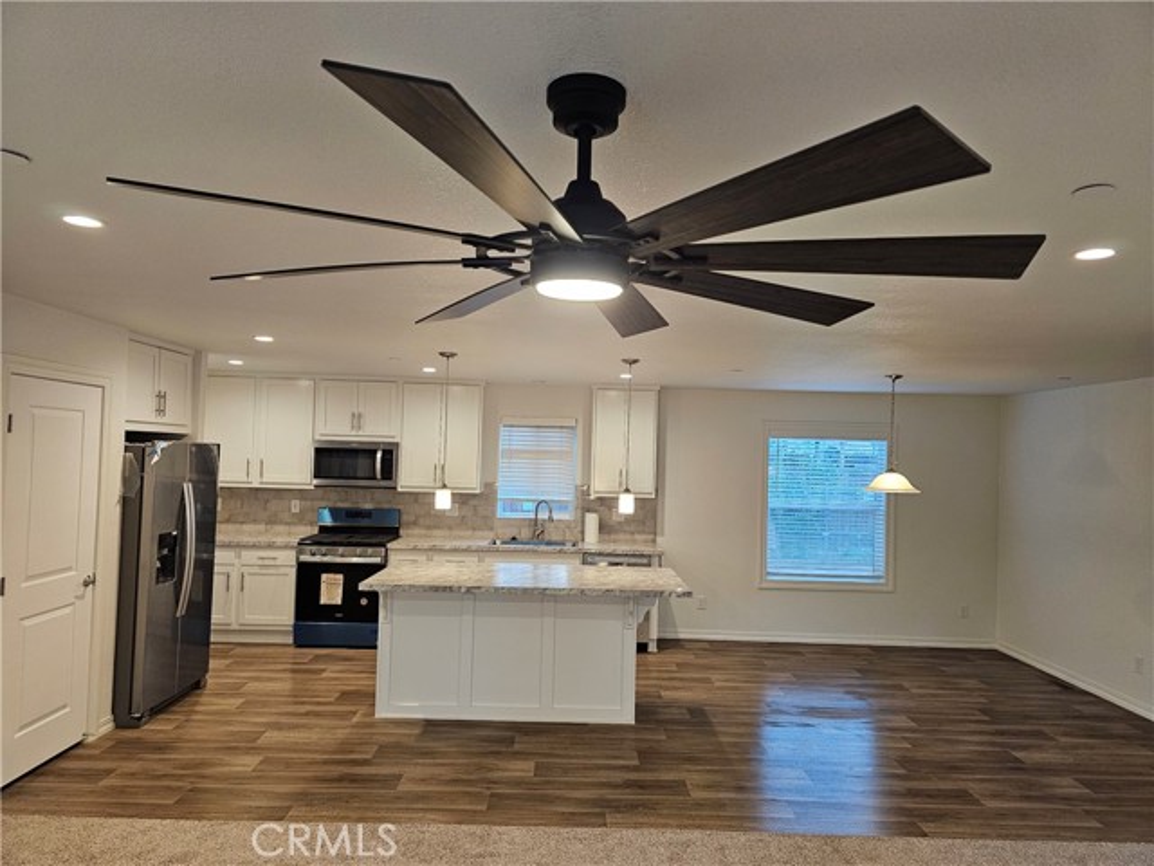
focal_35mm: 23
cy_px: 433
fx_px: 767
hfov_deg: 73.9
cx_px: 577
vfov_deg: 58.9
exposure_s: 1/120
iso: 400
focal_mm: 6.3
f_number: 1.7
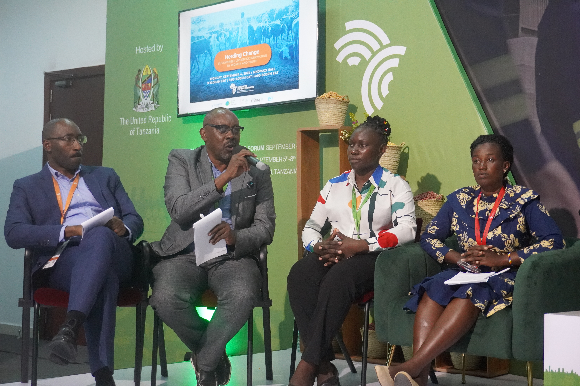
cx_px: 290
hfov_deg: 34.2
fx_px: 942
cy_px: 193
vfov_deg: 23.2
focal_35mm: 58
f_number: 5.6
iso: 6400
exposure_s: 1/160
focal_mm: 39
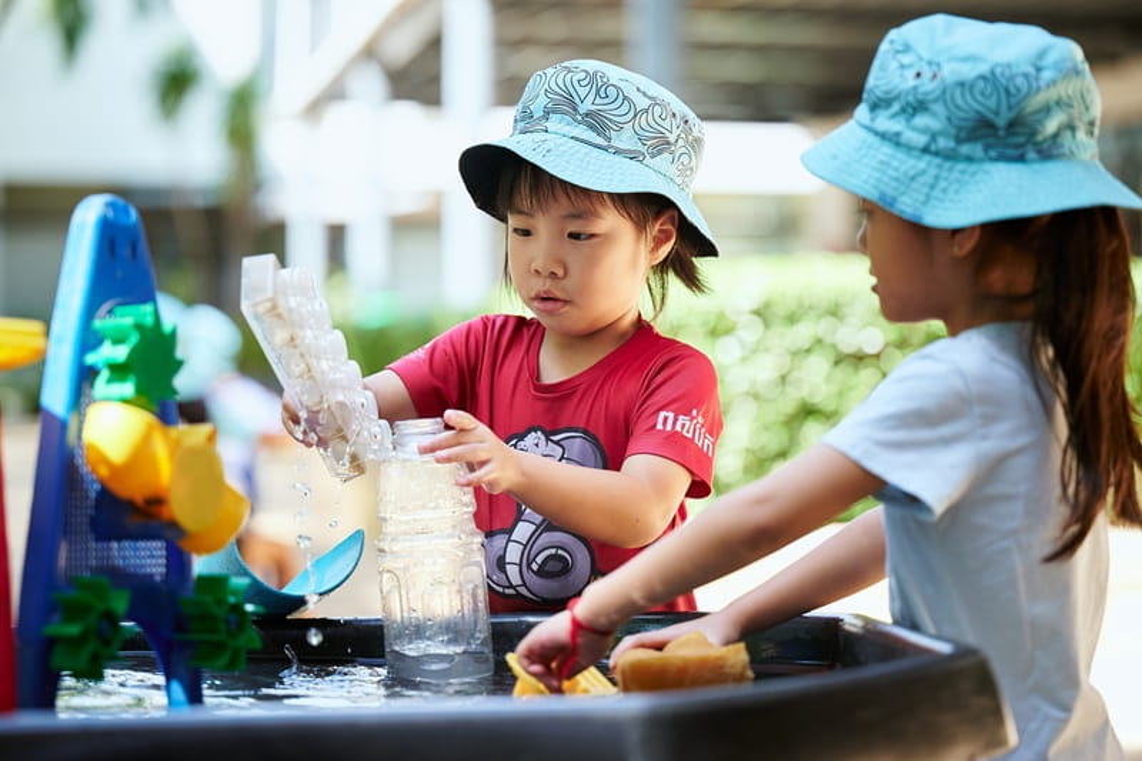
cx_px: 571
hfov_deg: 20.0
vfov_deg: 13.4
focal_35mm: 102
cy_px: 380
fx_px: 3235
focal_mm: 102
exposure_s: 1/800
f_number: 2.8
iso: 400
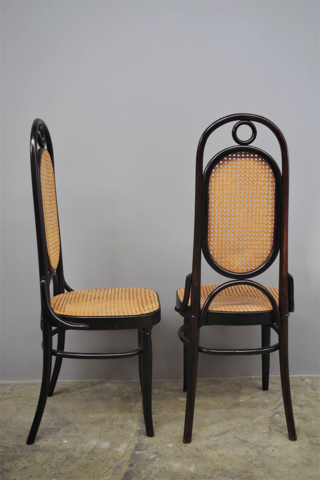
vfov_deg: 60.3
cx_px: 160
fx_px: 413
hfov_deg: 42.3
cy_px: 240
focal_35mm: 31
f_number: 4
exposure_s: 1/60
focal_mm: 21.25
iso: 800
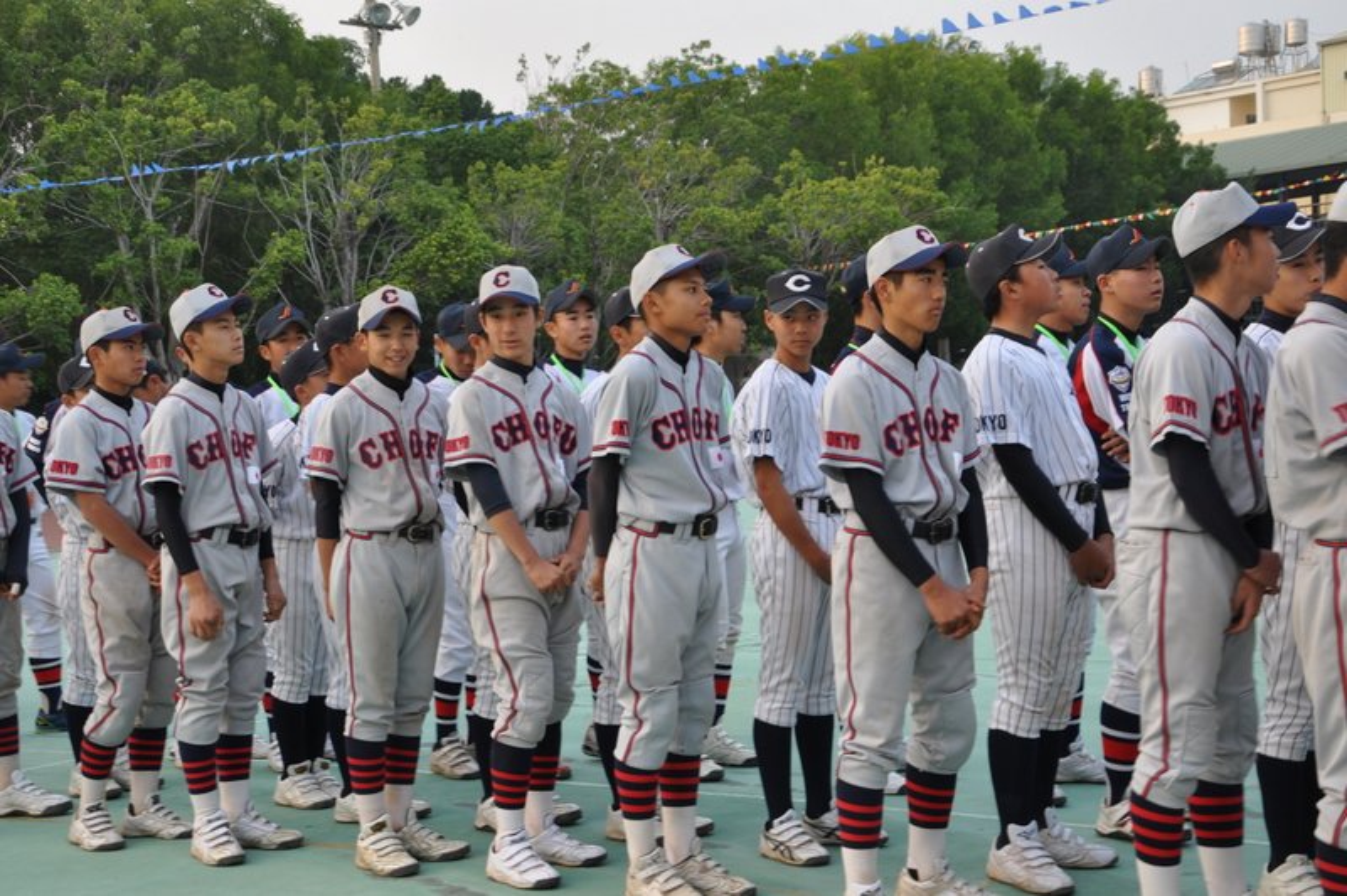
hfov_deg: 31.9
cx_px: 674
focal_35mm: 63
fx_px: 2355
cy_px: 448
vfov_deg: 21.5
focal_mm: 42
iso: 200
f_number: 7.1
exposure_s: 1/50
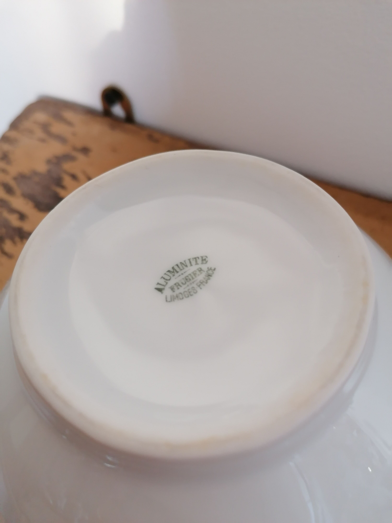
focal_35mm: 27
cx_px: 196
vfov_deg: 65.3
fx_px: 408
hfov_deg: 51.4
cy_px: 262
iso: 500
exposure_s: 1/25
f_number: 1.8
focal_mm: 4.75
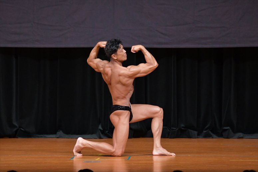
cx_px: 129
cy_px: 86
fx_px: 2149
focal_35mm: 300
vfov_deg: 4.6
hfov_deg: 6.9
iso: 5000
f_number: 5.6
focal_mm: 200
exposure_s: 1/400
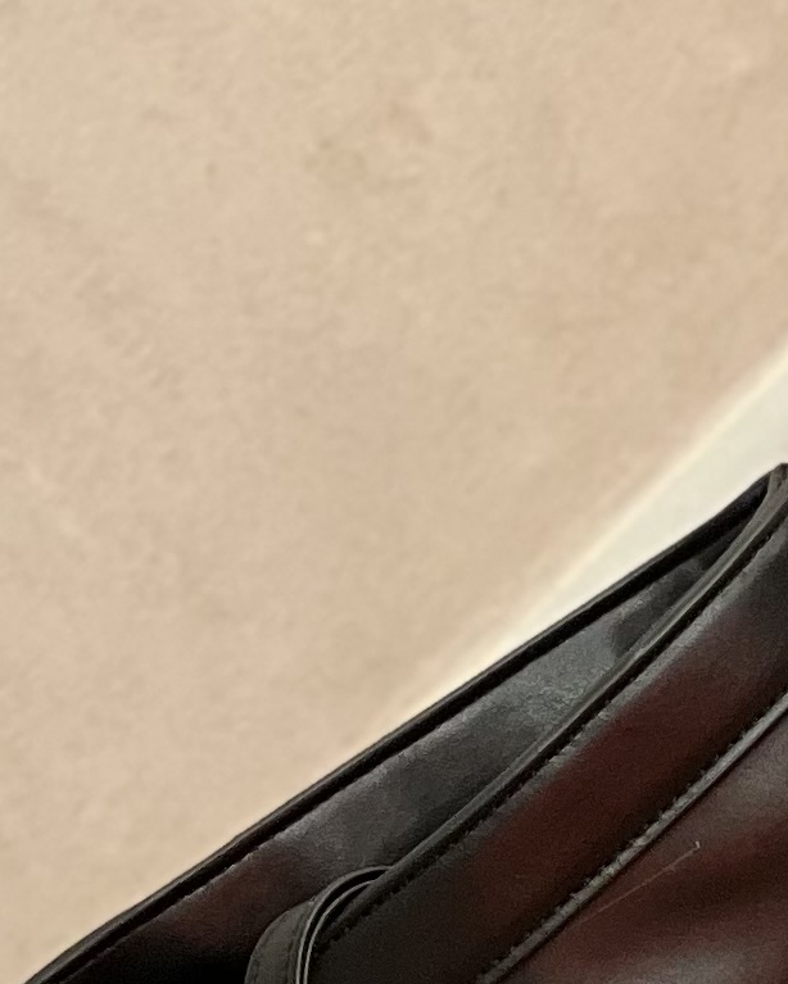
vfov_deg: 4.8
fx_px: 11511
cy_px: 1785
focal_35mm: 395
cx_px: -13
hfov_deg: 3.9
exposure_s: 1/121
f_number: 2.8
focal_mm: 9
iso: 50
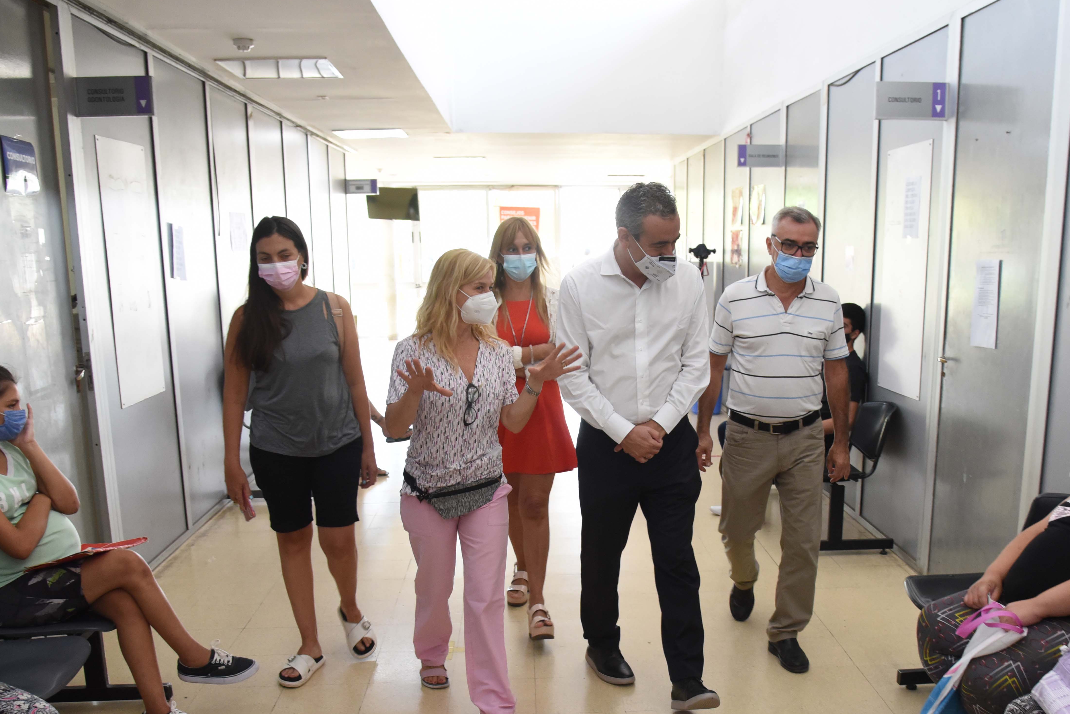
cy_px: 472
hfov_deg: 56.9
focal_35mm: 33
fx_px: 981
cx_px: 621
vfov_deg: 39.6
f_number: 5
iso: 2500
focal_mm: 24
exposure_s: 1/125
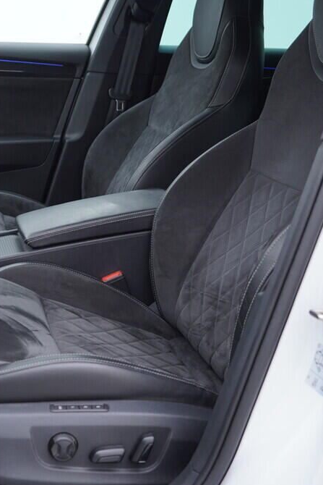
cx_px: 73
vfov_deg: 36.2
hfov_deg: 24.3
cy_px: 245
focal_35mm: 55
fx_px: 740
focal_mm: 24
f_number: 2.8
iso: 125
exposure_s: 1/40
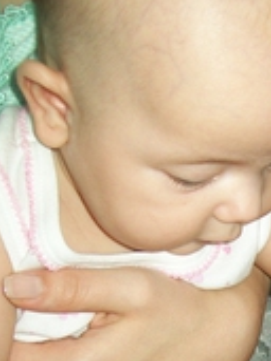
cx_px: 315
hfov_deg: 15.1
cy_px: 429
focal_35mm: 95
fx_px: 993
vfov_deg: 19.5
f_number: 2.7
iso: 64
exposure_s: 1/60
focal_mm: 6
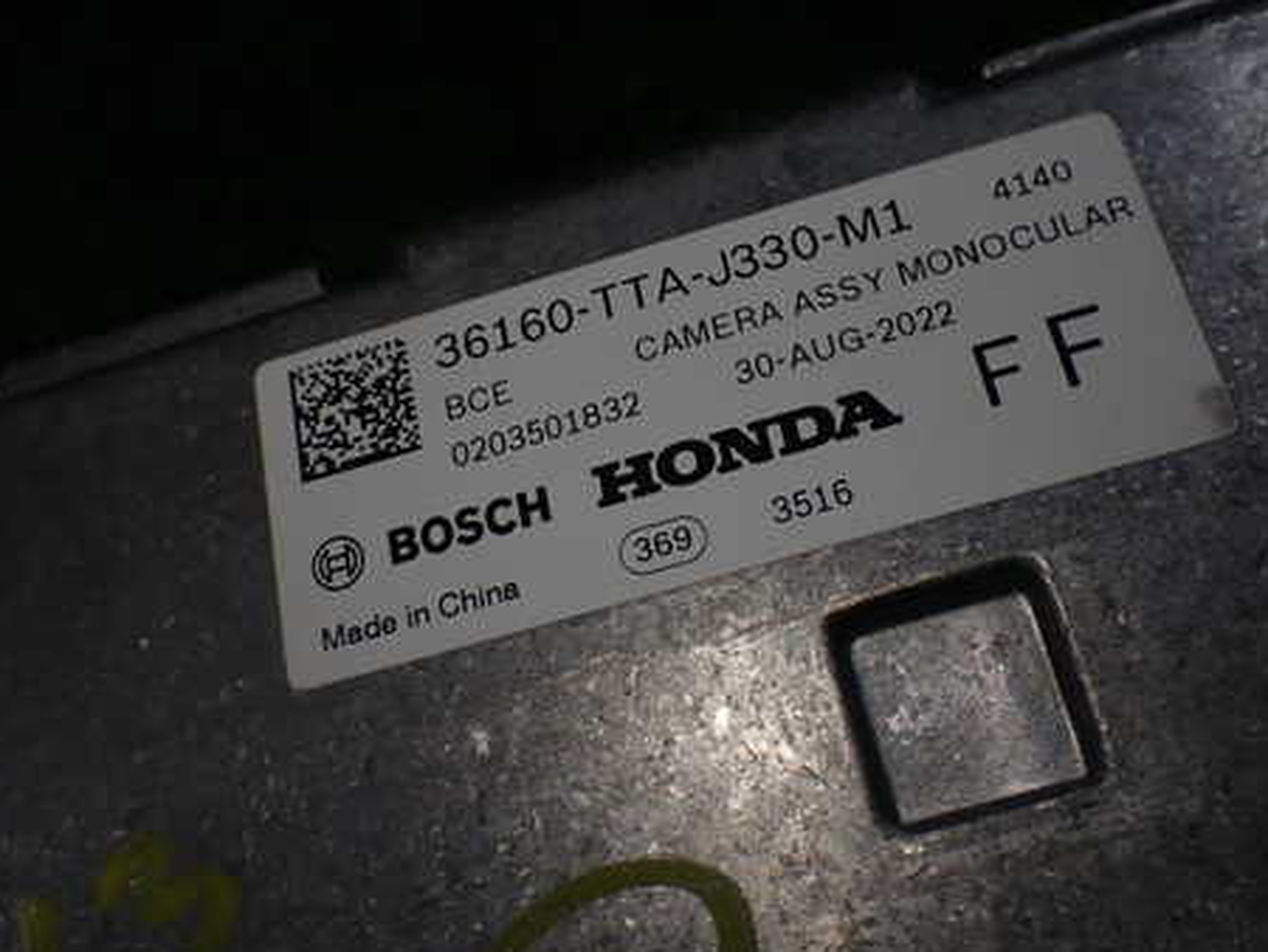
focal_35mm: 40
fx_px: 1466
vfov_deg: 36.0
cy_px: 428
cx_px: 637
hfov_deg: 46.8
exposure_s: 1/320
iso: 100
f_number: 3.2
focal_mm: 5.4
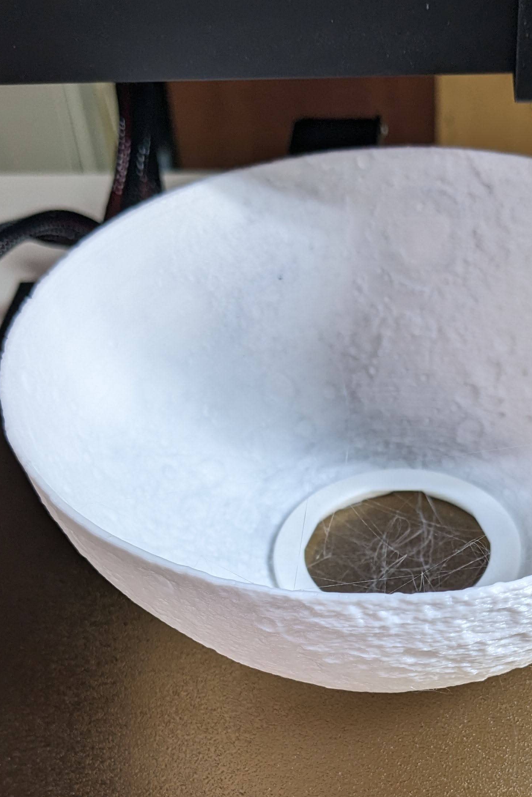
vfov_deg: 36.9
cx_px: 433
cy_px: 631
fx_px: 1152
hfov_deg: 25.5
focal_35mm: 52
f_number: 1.73
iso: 65
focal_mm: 4.38
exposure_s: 1/24
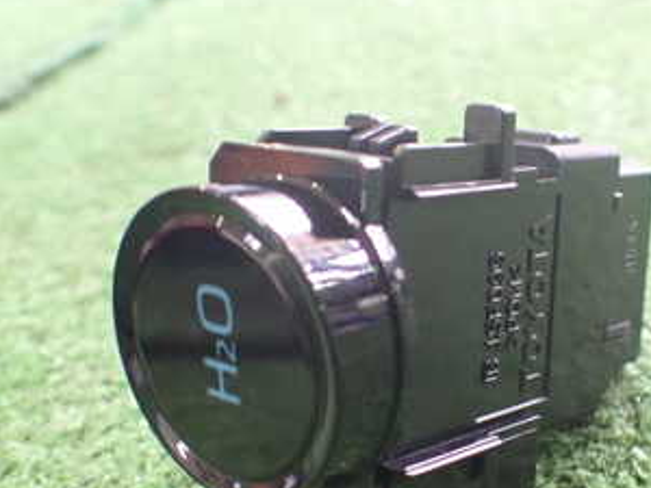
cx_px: 475
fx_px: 1128
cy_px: 338
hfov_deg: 31.7
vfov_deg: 24.3
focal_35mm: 60
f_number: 2.3
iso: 800
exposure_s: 1/40
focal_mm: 5.4
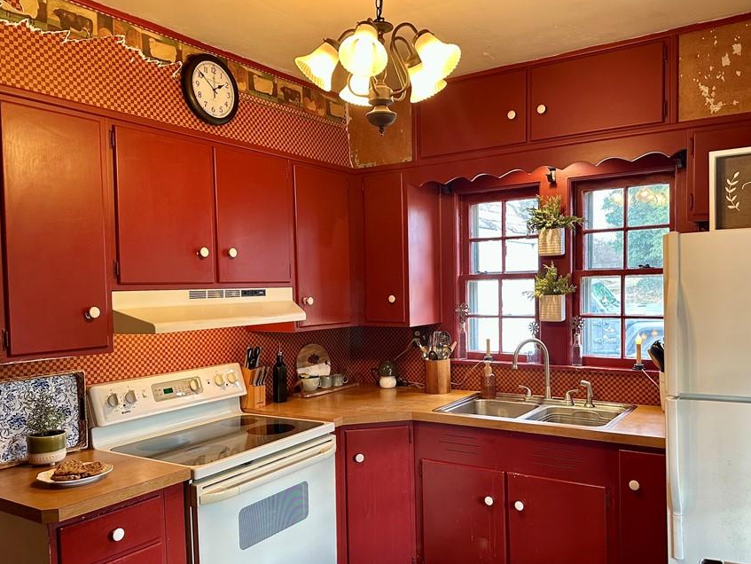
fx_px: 629
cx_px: 419
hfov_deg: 61.5
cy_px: 316
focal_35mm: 29
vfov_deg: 48.2
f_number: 1.78
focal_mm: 6.86
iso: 200
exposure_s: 1/120
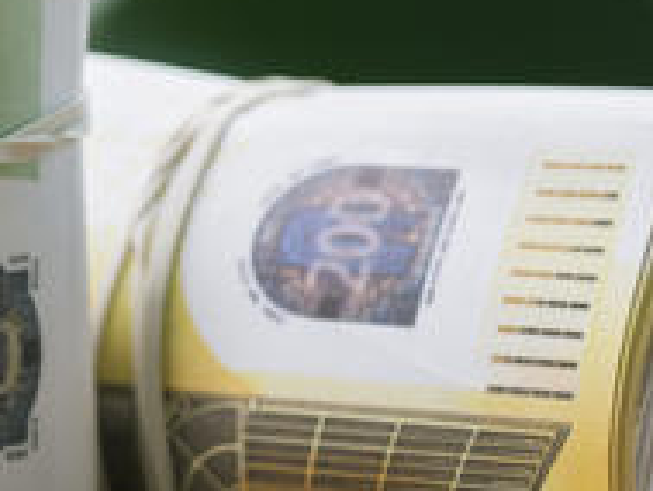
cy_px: 154
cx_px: -288
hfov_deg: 5.0
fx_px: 7362
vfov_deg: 3.8
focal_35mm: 390
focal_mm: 105
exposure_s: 1/30
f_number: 9
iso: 100
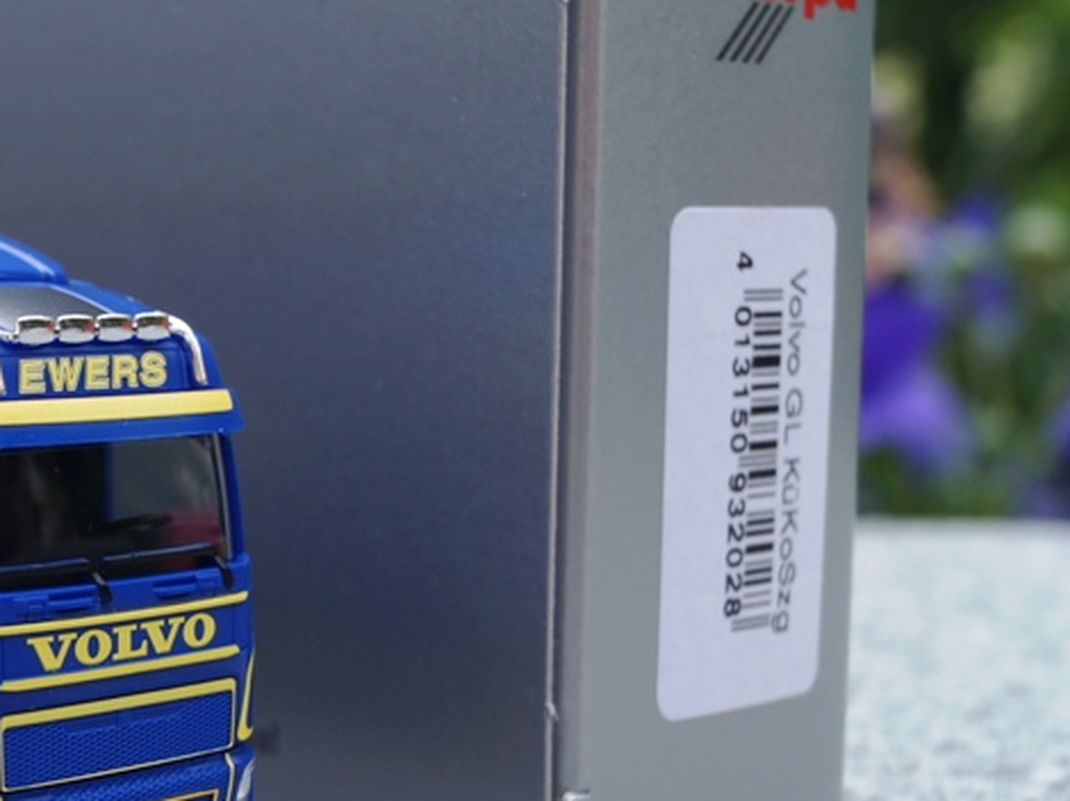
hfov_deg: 21.5
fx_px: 2626
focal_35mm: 85
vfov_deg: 17.3
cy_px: 523
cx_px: -182
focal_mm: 24
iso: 100
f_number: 6.3
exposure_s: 1/160
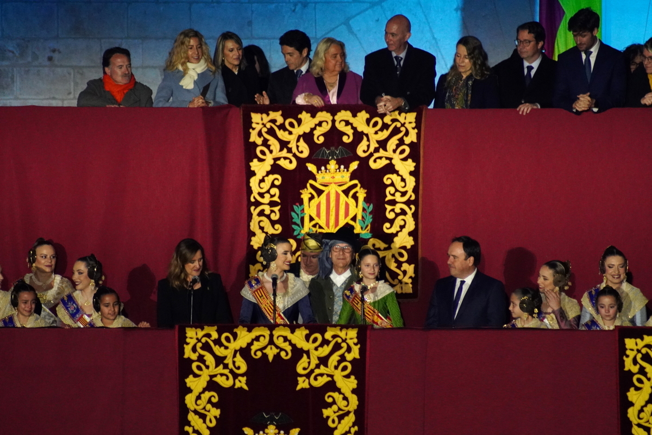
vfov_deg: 3.1
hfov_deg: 4.6
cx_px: 326
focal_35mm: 450
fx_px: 8149
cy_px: 218
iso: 5000
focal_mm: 300
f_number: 5.6
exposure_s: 1/200
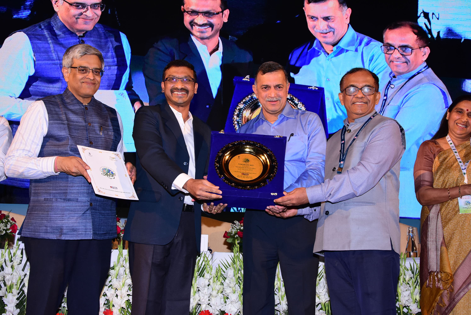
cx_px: 236
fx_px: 668
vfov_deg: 26.5
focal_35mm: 51
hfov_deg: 38.9
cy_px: 158
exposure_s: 1/160
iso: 800
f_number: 6.3
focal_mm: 34
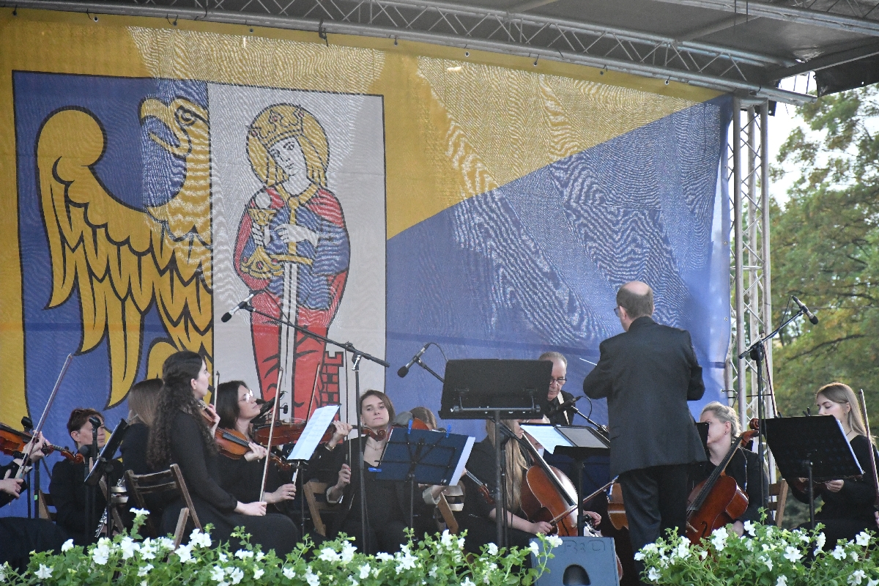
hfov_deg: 13.1
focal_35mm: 157
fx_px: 3833
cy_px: 293
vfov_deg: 8.7
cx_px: 440
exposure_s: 1/640
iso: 5000
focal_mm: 105
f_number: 5.6
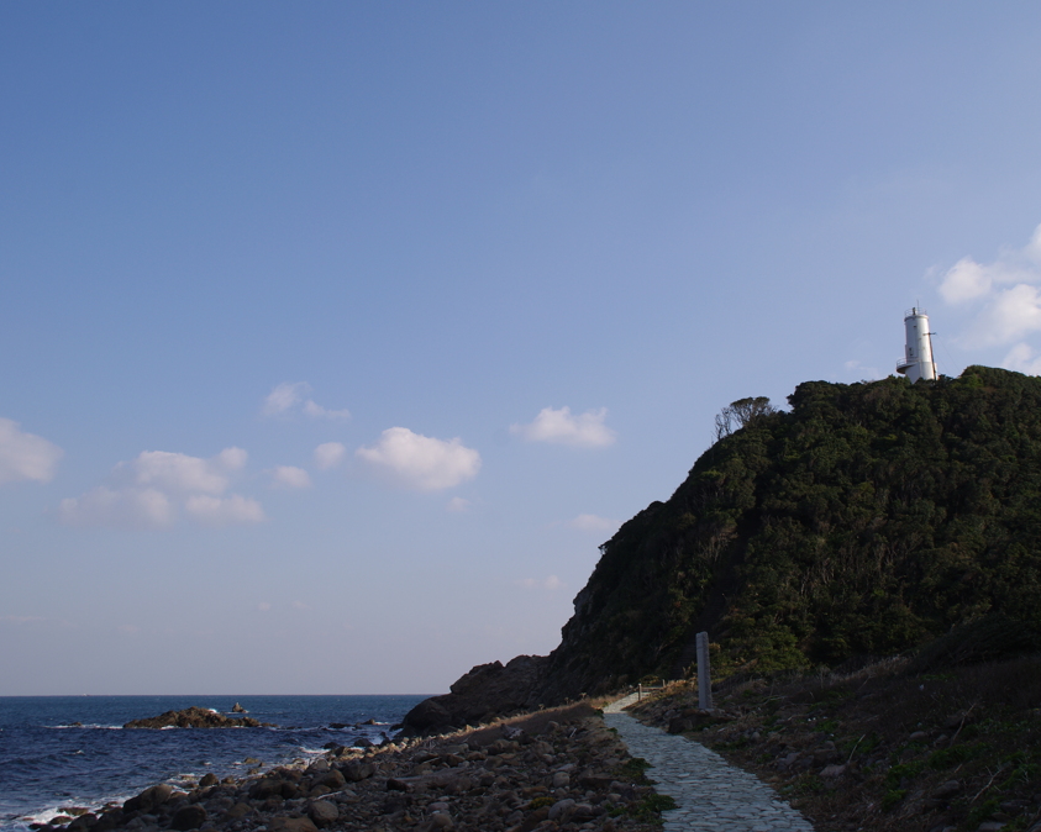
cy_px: 418
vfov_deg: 36.5
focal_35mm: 41
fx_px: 1263
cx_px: 596
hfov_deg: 44.7
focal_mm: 24
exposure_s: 1/400
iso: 100
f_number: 8
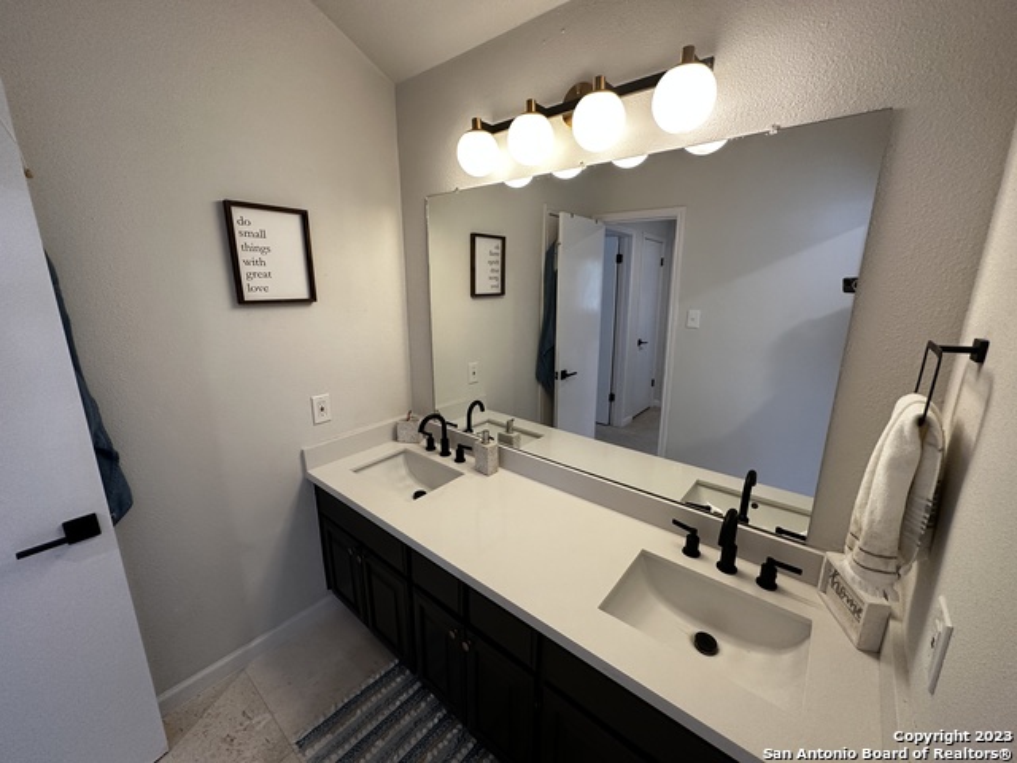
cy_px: 382
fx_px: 411
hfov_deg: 102.1
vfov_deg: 85.7
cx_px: 508
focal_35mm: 14
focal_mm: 2.22
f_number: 2.2
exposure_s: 1/120
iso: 250
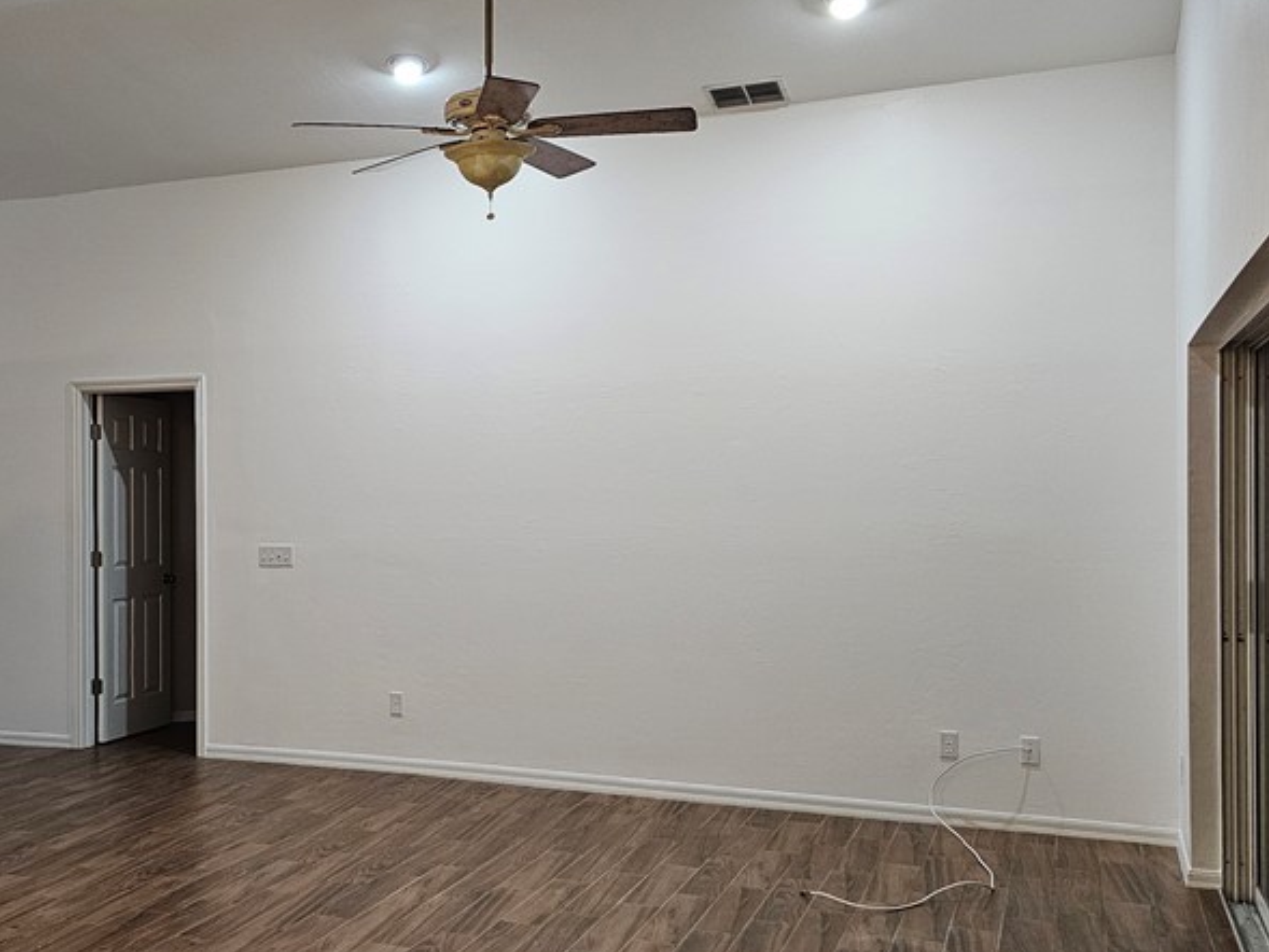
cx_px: 308
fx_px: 1467
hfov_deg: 45.1
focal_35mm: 40
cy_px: 502
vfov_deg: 36.0
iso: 640
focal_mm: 6.3
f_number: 1.7
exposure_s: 1/120
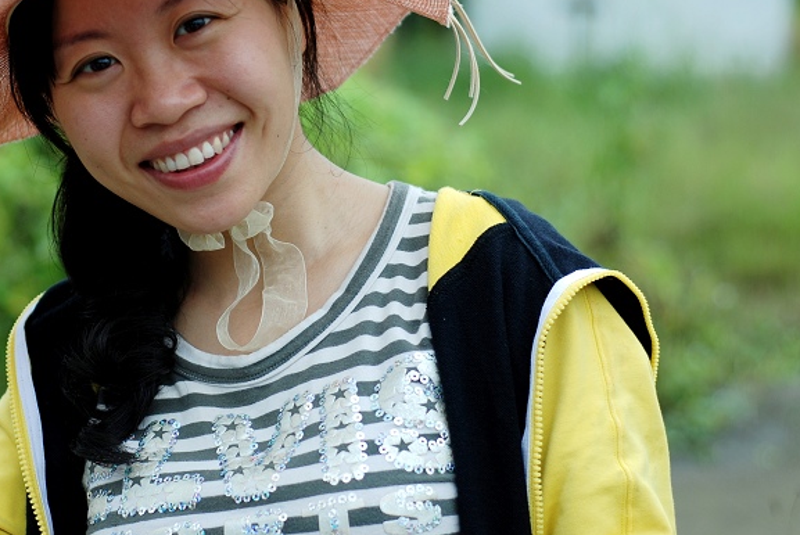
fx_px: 2313
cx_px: 272
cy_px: 178
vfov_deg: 13.2
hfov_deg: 19.6
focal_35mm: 104
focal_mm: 50
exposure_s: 1/400
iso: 100
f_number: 2.8
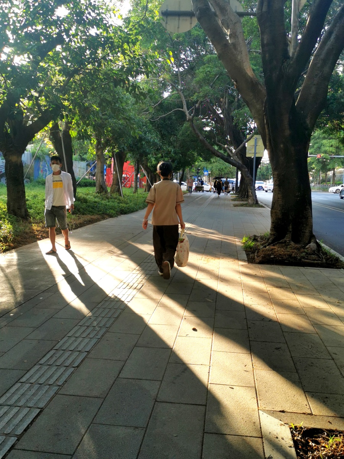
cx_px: 172
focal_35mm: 36
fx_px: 477
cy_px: 230
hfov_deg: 39.7
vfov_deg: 51.4
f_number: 1.8
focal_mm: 5.58
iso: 50
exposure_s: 1/288
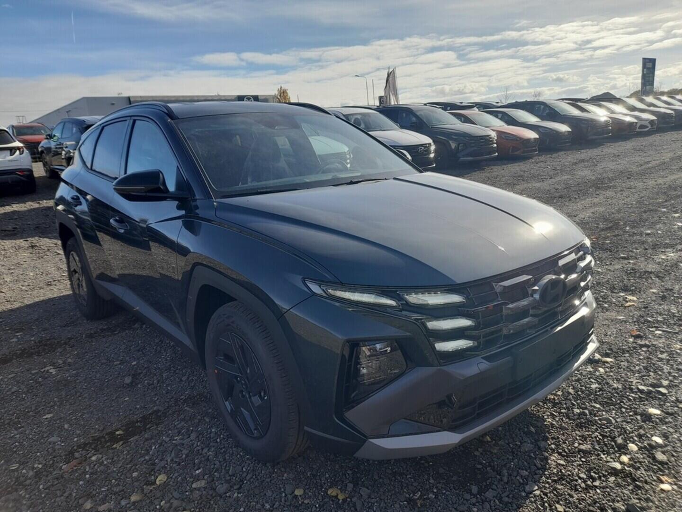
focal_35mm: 25
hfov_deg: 69.4
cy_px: 256
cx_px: 341
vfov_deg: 54.9
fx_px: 493
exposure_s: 1/449
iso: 20
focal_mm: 4.6
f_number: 2
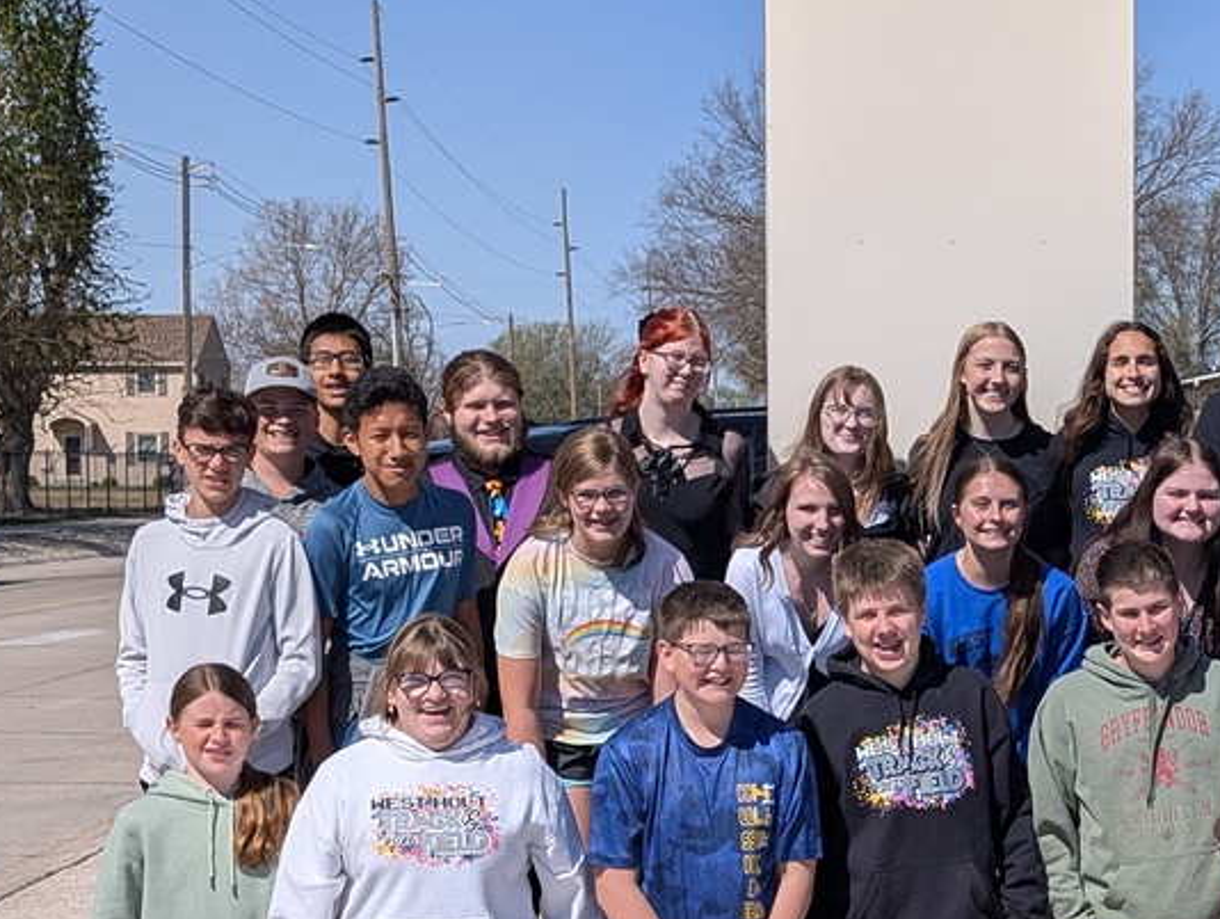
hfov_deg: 20.4
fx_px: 3317
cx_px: 1101
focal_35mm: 94
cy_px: 712
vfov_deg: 15.7
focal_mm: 6.9
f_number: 1.68
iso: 20
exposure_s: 1/2160
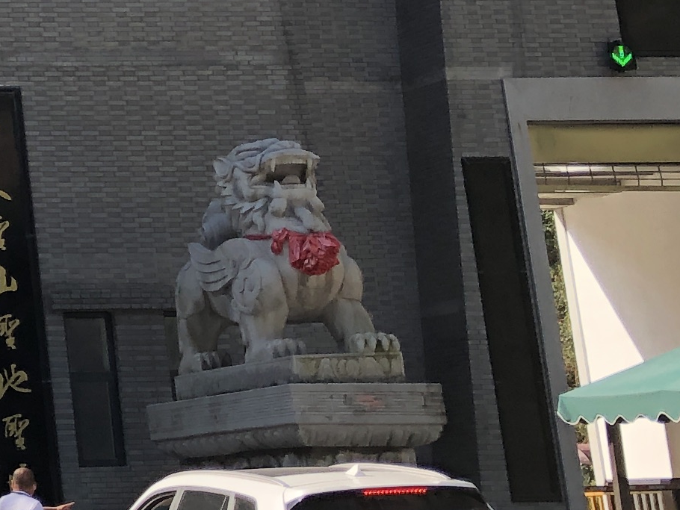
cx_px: -710
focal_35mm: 124
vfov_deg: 11.8
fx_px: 2437
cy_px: -35
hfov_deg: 13.5
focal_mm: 3.99
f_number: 1.8
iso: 20
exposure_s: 1/827
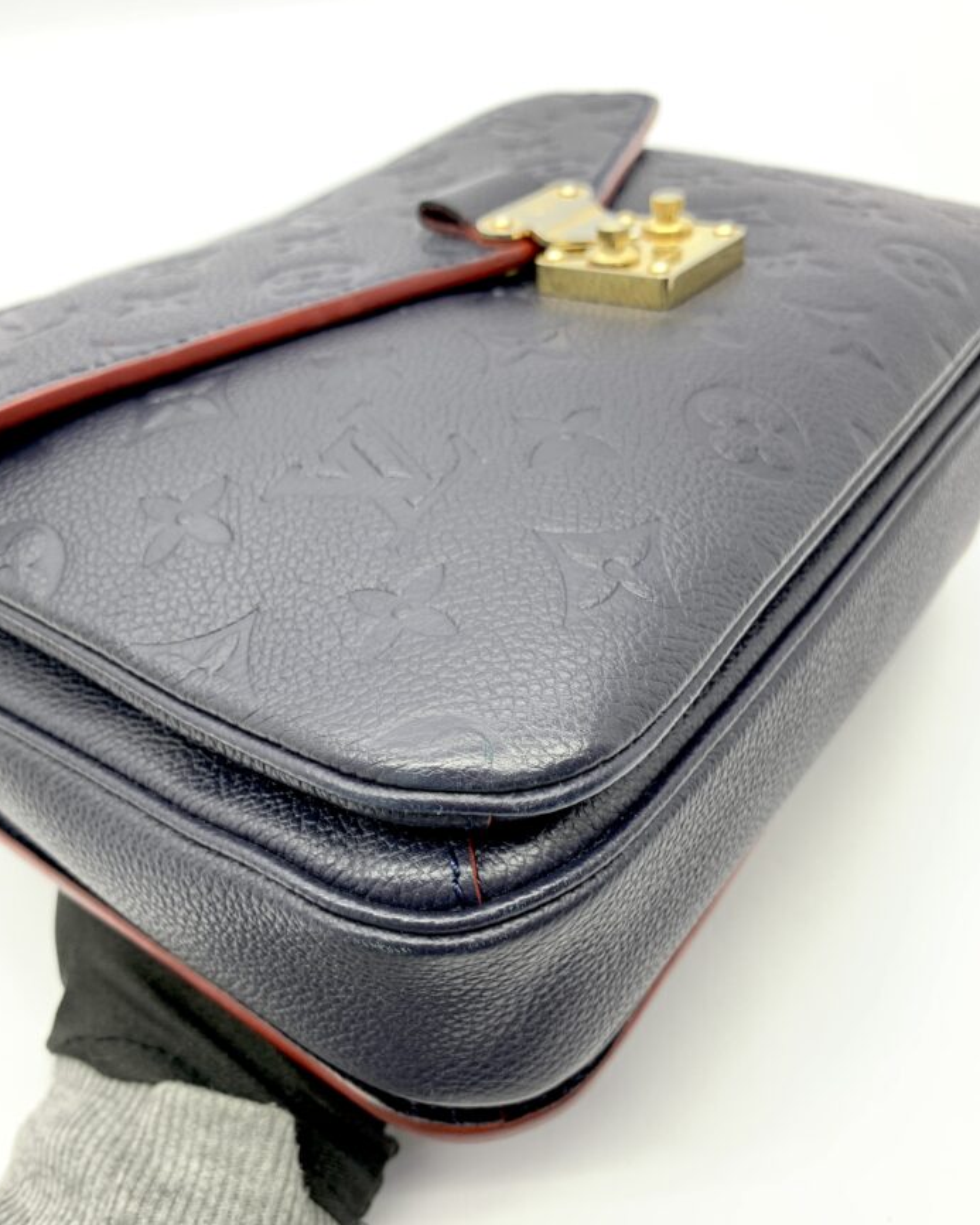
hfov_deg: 48.5
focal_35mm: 30
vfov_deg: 58.7
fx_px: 1087
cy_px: 648
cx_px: 465
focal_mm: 4.25
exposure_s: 1/50
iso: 50
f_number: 1.8
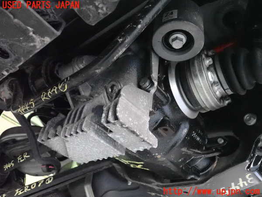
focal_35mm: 30
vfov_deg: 46.8
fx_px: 227
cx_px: 131
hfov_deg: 60.0
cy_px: 98
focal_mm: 5.4
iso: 6400
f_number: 2.3
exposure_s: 1/160
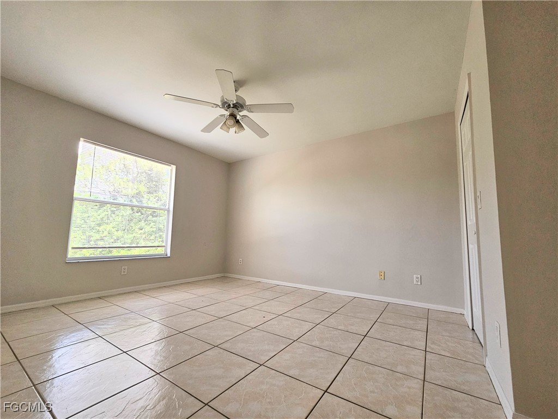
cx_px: 279
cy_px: 210
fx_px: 210
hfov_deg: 106.2
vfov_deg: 89.9
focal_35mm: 13
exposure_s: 1/359
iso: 160
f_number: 2.2
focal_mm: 2.2
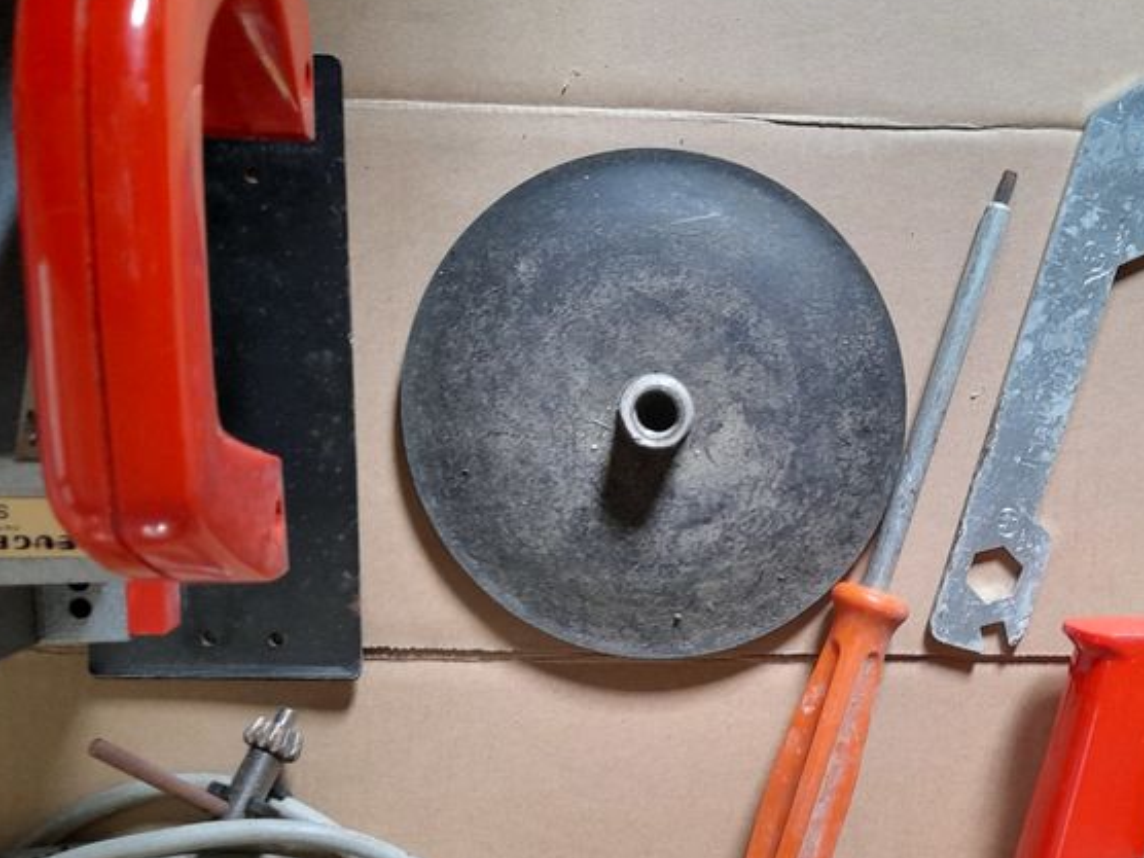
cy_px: 642
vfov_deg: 31.6
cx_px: 778
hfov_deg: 41.4
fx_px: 1487
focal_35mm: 45
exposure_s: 1/50
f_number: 2
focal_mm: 4.6
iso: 200
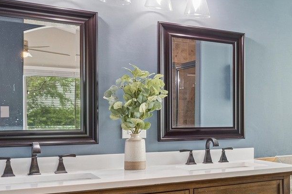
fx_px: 389
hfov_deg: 34.0
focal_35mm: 48
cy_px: 126
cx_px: 341
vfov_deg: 27.9
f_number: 8
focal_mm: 12
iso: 200
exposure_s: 1/4
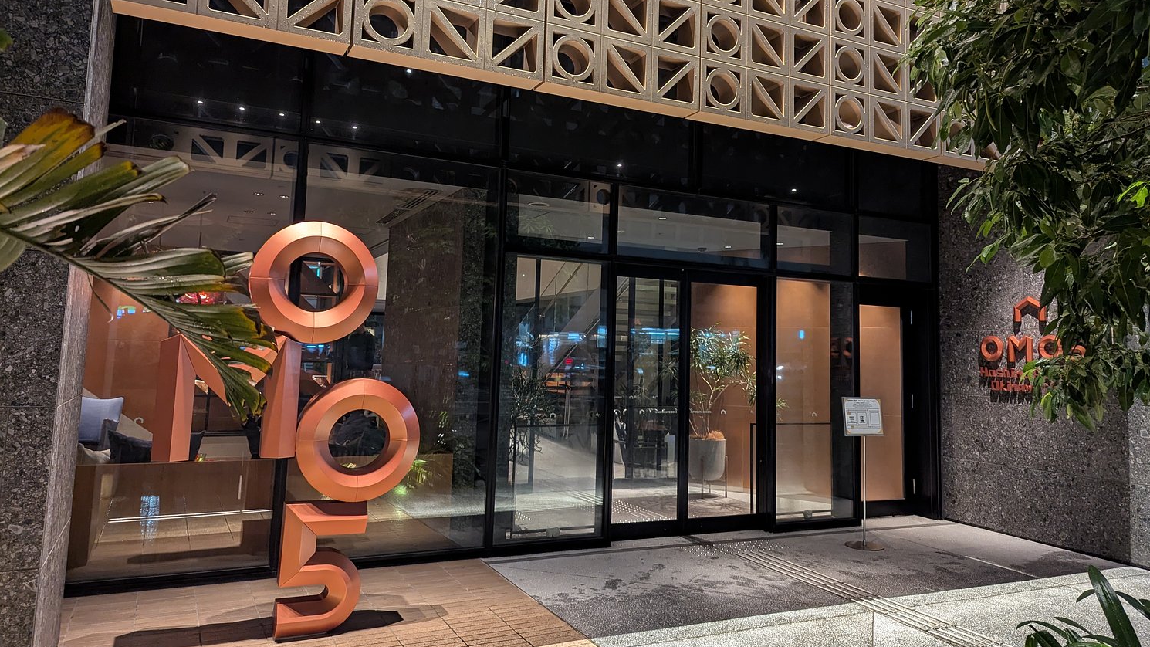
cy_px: 265
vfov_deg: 42.7
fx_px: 823
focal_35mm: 27
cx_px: 591
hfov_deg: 69.8
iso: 169
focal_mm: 6.81
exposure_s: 1/37
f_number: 1.85
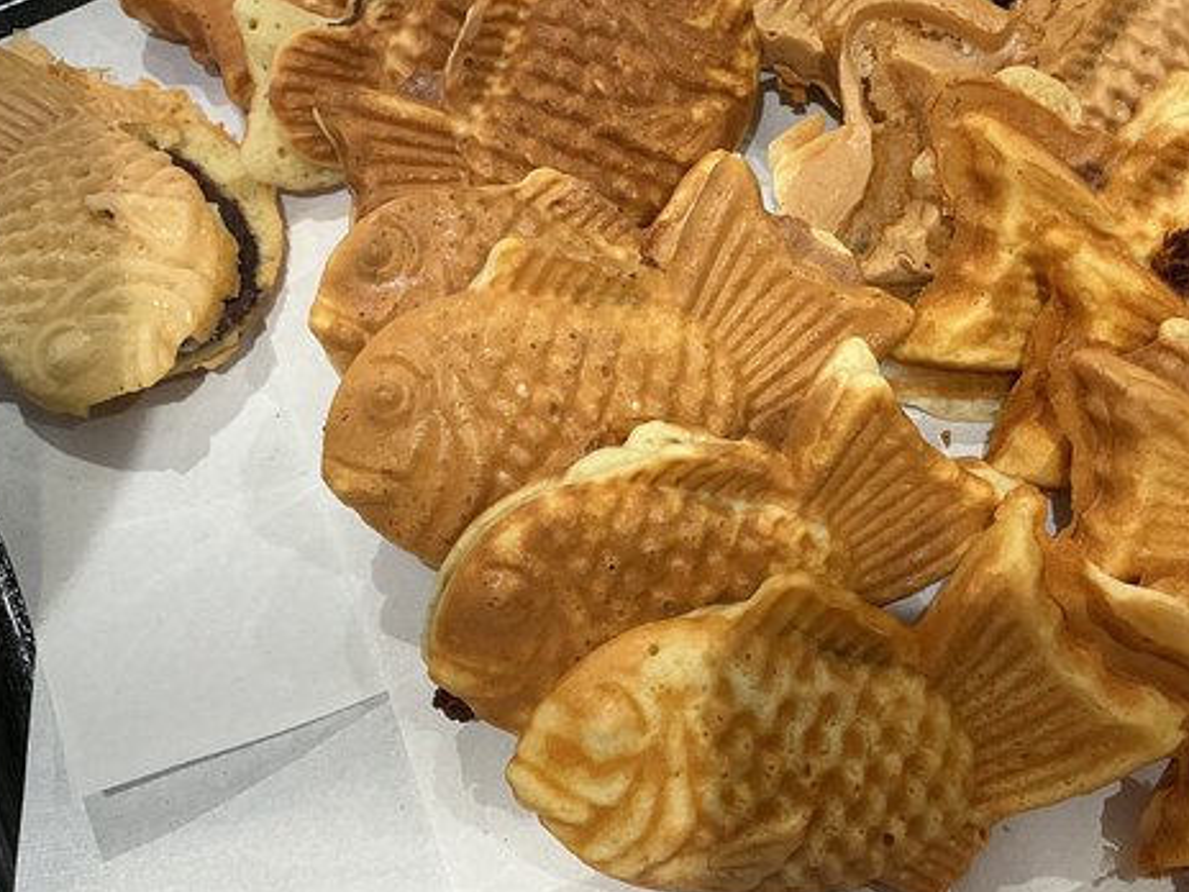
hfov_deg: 46.1
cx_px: 784
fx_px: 1374
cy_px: 387
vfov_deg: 35.9
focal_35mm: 40
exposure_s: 1/120
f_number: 1.8
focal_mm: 3
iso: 40
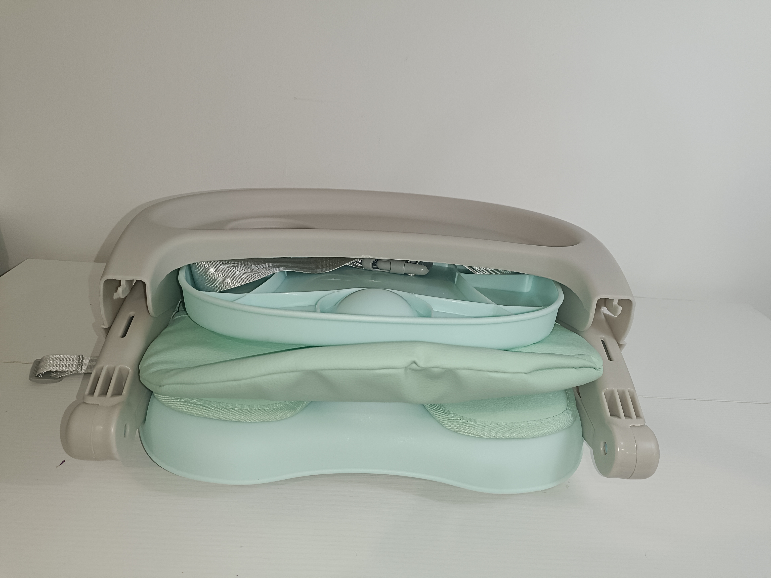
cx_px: 386
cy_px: 289
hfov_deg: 69.4
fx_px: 557
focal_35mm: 25
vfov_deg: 54.9
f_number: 1.79
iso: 762
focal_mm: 4.74
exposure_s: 1/50
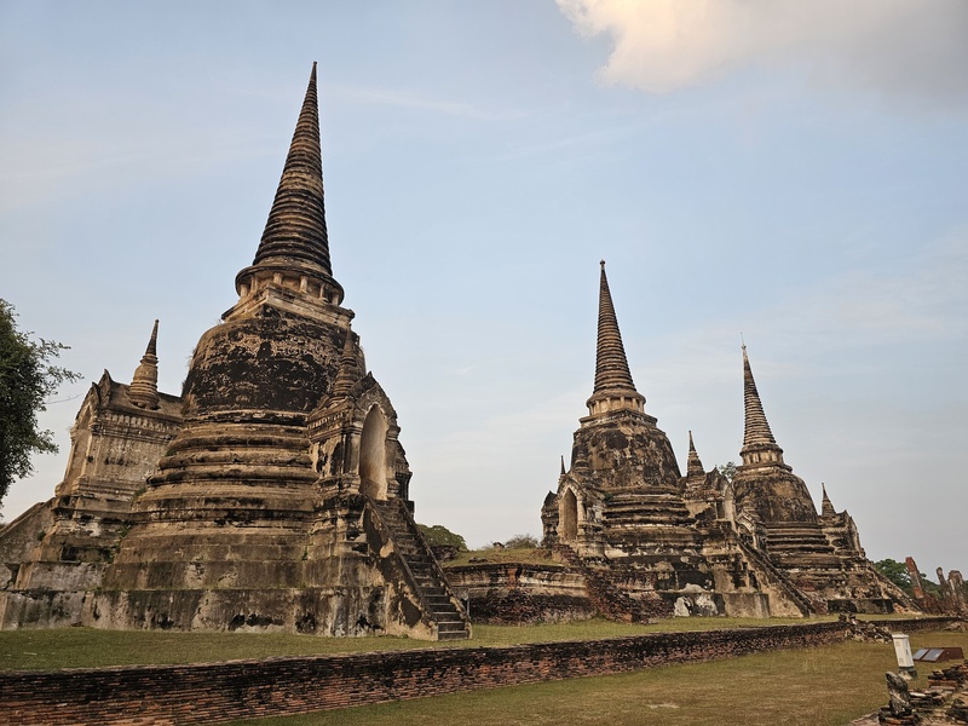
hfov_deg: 73.9
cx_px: 484
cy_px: 363
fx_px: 643
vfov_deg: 58.9
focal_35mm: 23
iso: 20
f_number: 1.7
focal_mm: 6.3
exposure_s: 1/180
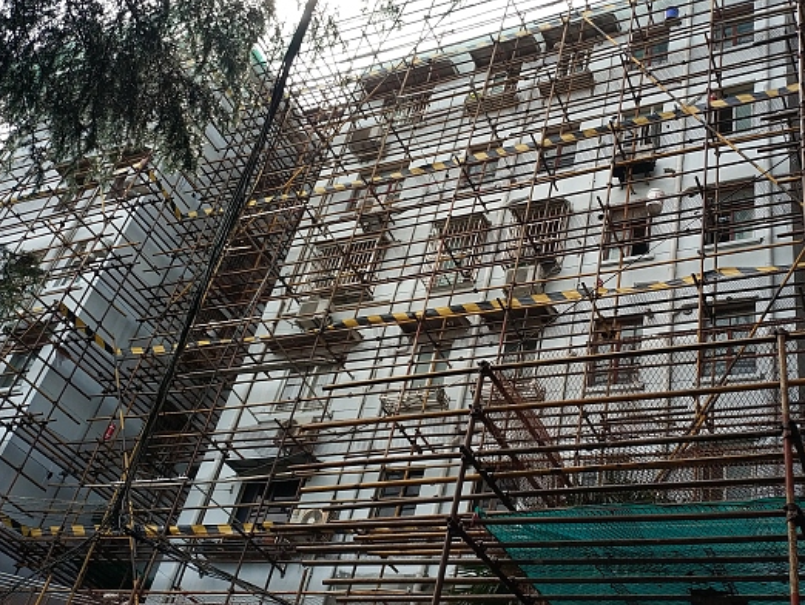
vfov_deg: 29.7
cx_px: 447
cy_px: 295
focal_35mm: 49
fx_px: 1140
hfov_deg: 38.8
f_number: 2
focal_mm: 4.5
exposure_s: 1/562
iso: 100
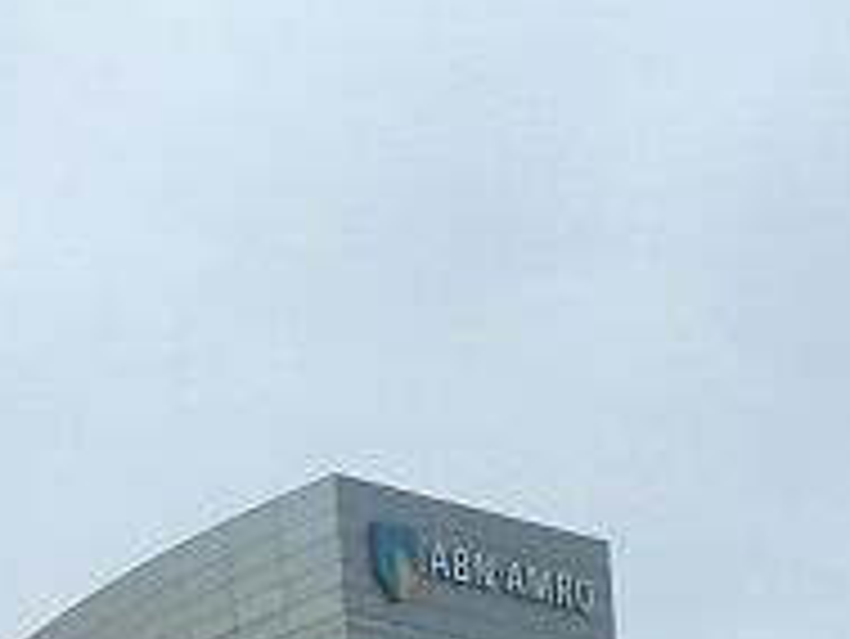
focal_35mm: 200
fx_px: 4914
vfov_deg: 7.1
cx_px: -1349
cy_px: 1350
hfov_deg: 8.8
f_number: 5
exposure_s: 1/400
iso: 125
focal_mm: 6.1
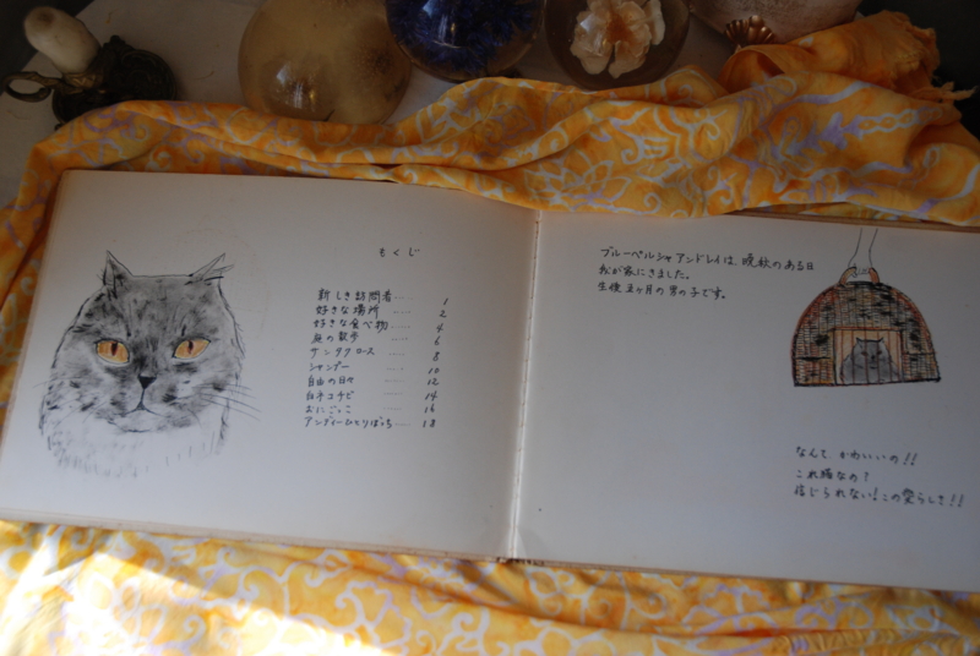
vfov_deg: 35.6
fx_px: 1022
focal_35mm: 38
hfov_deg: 51.2
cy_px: 328
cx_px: 490
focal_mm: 25
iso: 400
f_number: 3.8
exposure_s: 1/400
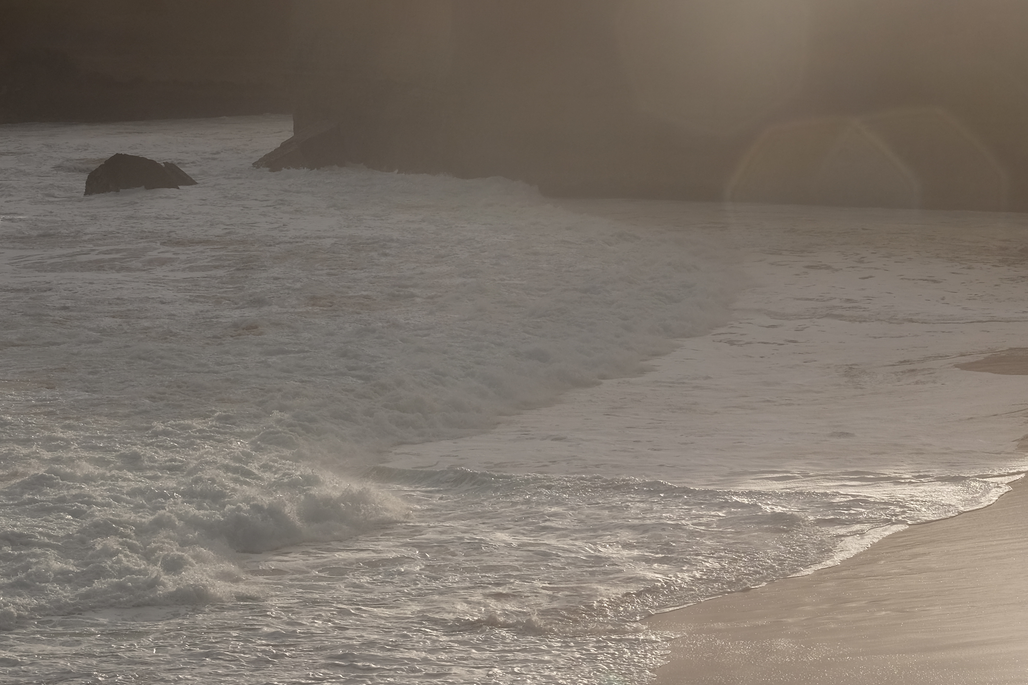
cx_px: 856
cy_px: 198
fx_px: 3712
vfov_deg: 10.5
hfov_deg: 15.6
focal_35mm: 130
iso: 200
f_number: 13
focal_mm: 50
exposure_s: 1/400
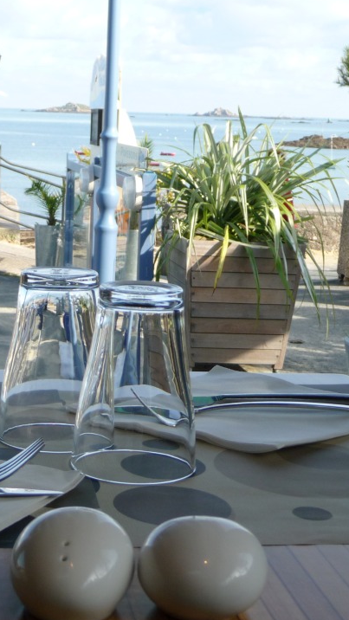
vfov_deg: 29.0
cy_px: 312
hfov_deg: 16.5
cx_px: 90
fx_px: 1200
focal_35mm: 73
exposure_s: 1/250
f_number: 4.2
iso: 100
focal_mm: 8
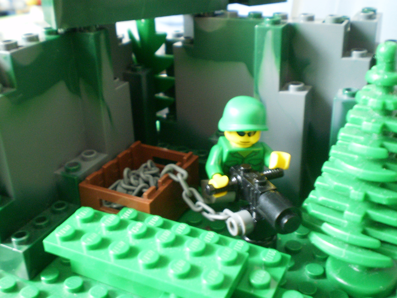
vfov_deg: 34.3
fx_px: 482
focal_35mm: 42
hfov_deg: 44.8
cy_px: 149
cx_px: 198
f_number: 3.5
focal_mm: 7.4
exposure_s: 1/2
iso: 320
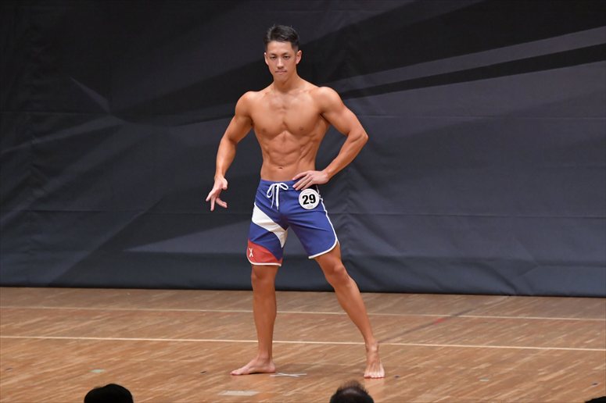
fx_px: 4795
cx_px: 303
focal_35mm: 285
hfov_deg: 7.2
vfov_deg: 4.8
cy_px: 202
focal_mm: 190
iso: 6400
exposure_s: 1/400
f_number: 5.6
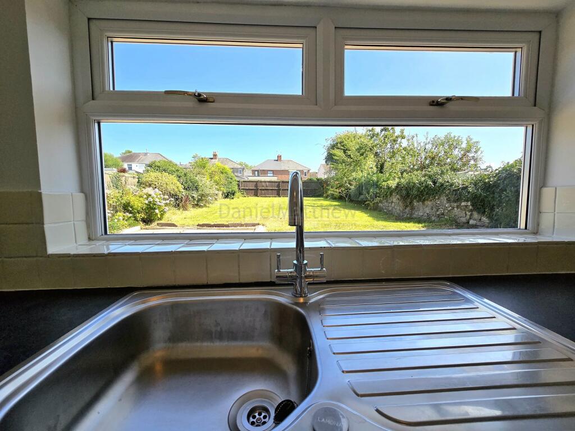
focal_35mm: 13
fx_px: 216
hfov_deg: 106.2
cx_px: 288
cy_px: 216
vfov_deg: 89.9
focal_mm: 2.2
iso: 125
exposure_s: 1/2000
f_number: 2.2
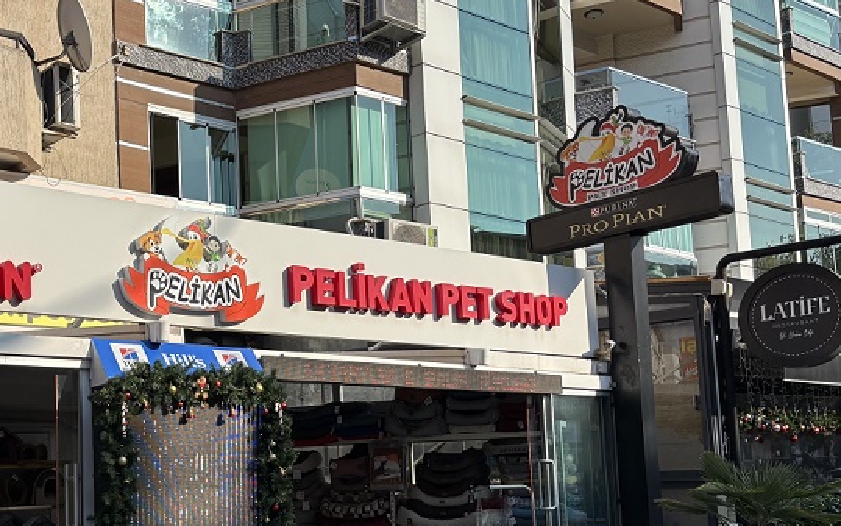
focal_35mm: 46
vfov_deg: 27.7
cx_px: 145
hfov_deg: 41.3
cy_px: 376
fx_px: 1054
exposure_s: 1/4255
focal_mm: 5.96
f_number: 1.6
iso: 50
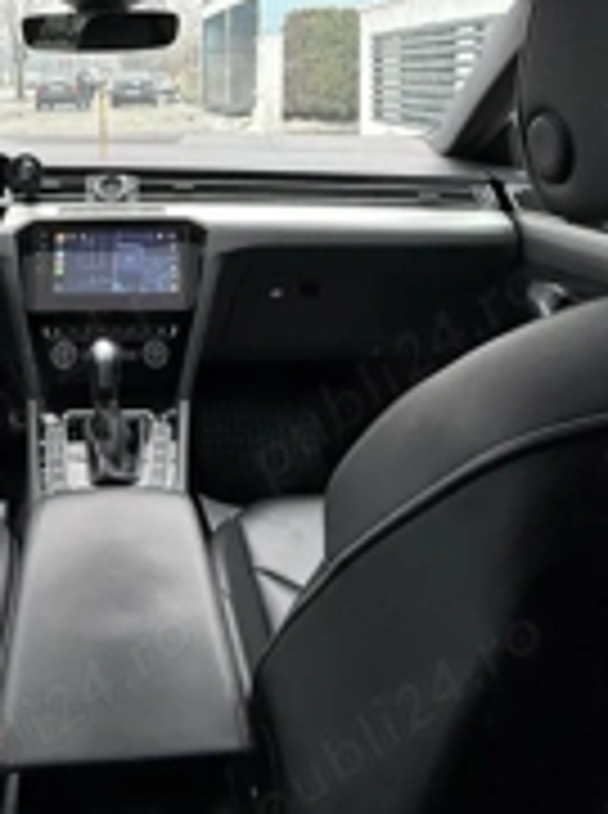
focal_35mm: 31
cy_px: 76
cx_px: 135
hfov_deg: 43.5
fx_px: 729
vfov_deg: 51.4
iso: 50
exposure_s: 1/104
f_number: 2.2
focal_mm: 2.22
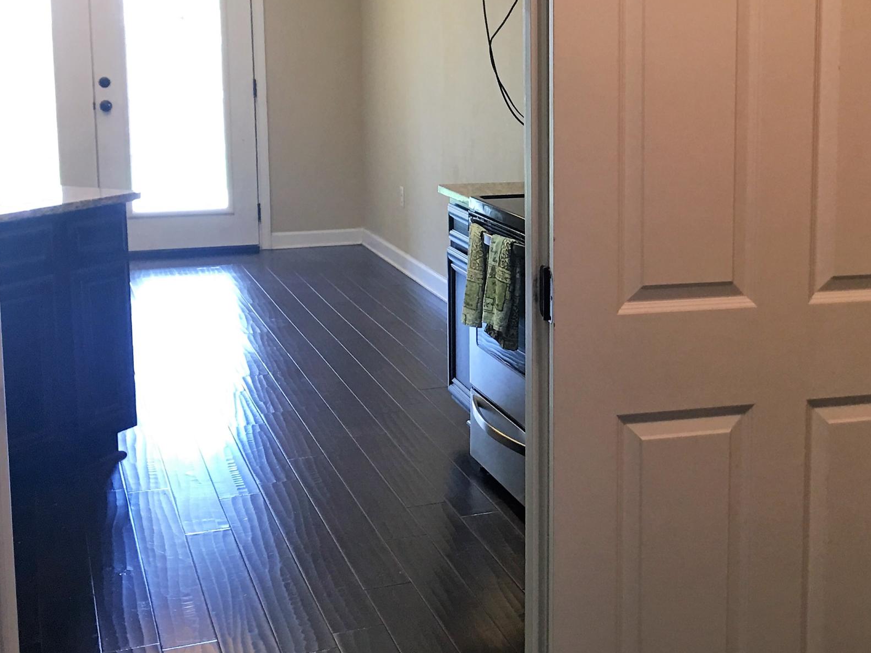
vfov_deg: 26.4
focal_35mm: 55
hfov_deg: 33.5
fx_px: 1384
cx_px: 747
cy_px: 235
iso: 32
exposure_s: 1/15
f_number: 2.2
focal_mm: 4.15
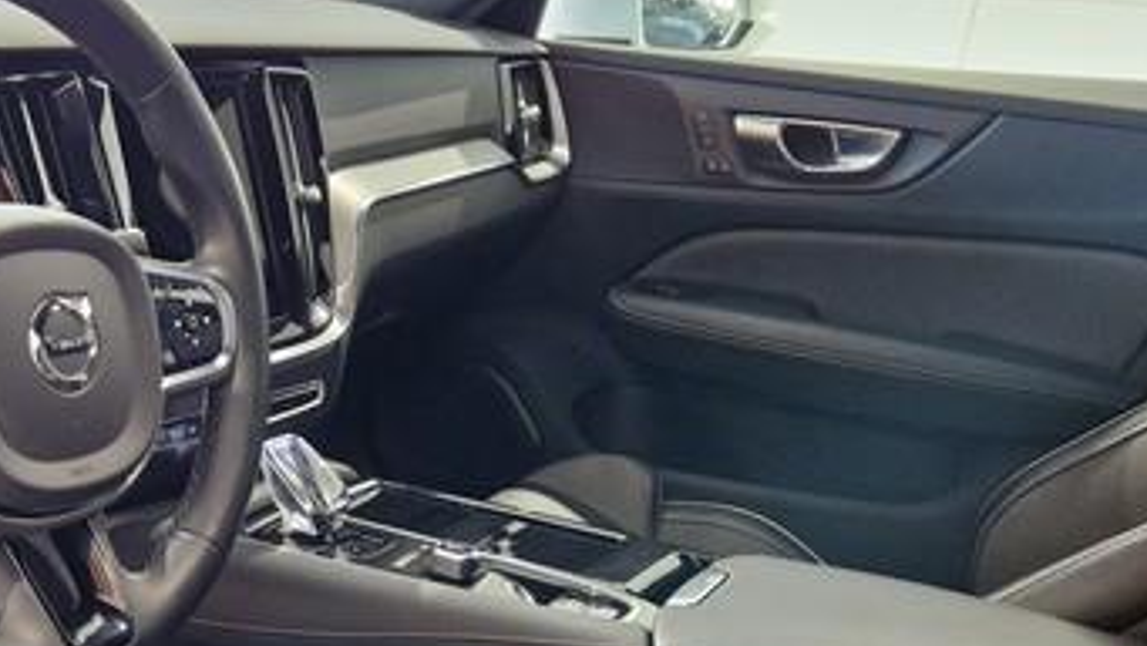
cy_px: 528
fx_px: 1430
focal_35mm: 47
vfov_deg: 25.0
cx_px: 249
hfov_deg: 42.0
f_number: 1.8
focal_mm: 5.4
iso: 640
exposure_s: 1/100
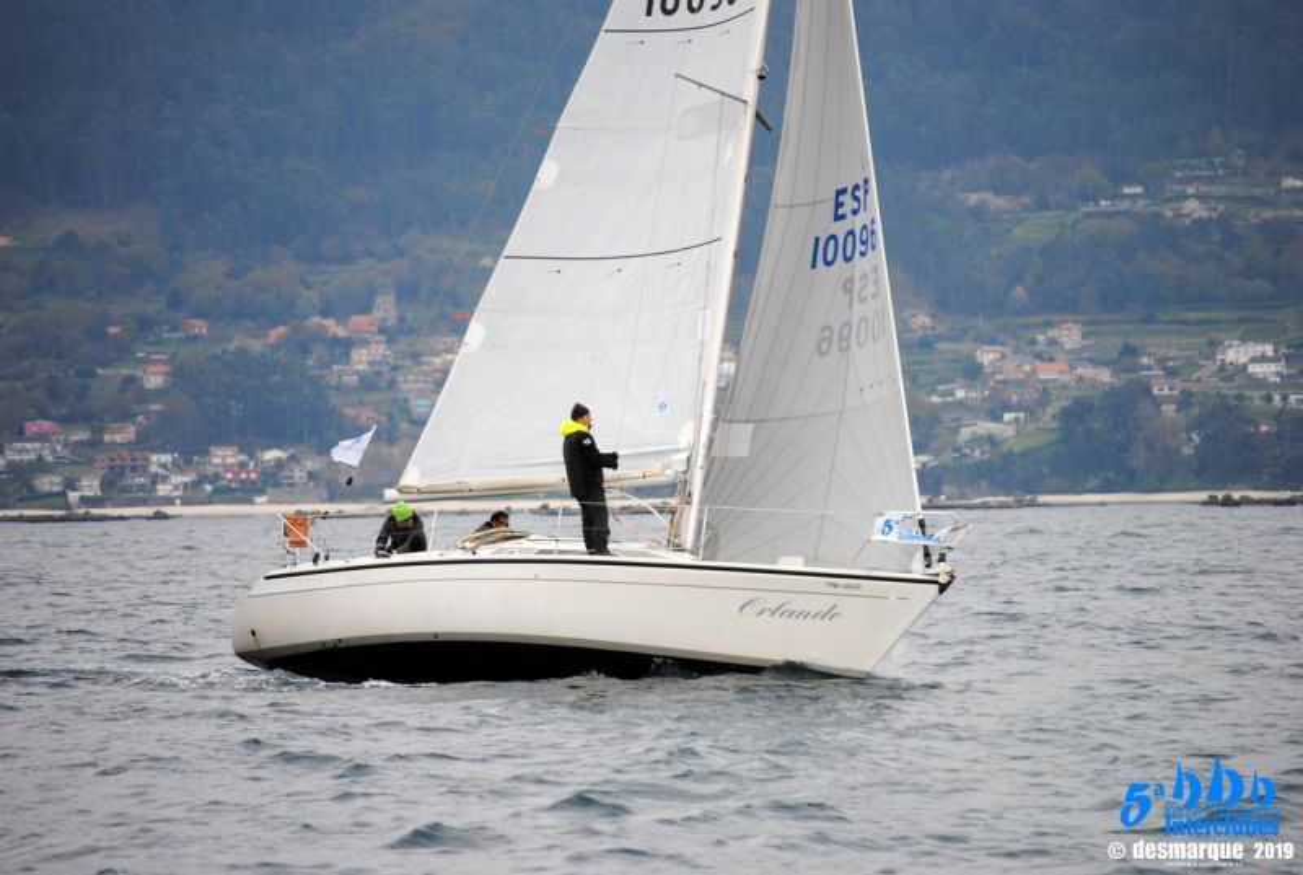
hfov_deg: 9.4
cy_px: 438
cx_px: 652
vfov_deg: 6.3
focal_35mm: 218
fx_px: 7888
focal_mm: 145
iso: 280
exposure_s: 1/500
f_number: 5
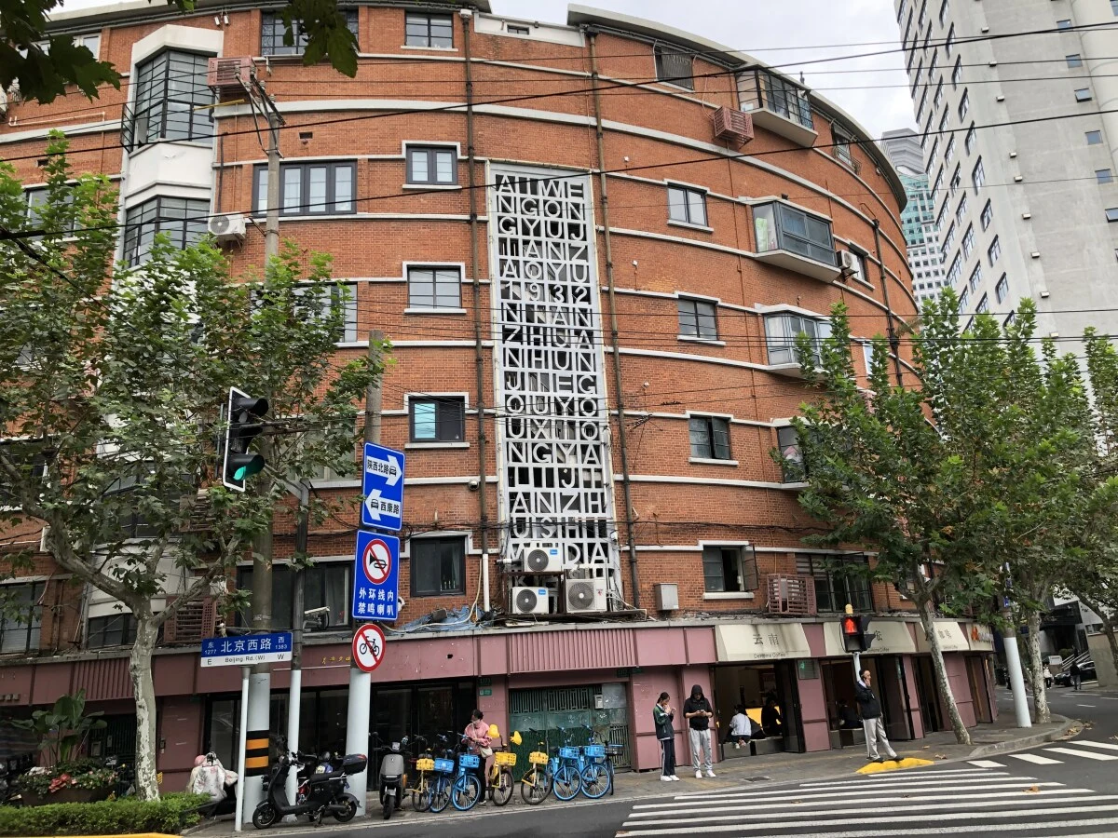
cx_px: 559
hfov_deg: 63.4
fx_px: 904
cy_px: 419
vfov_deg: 49.7
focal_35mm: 28
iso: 20
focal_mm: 4
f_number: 1.8
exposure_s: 1/144
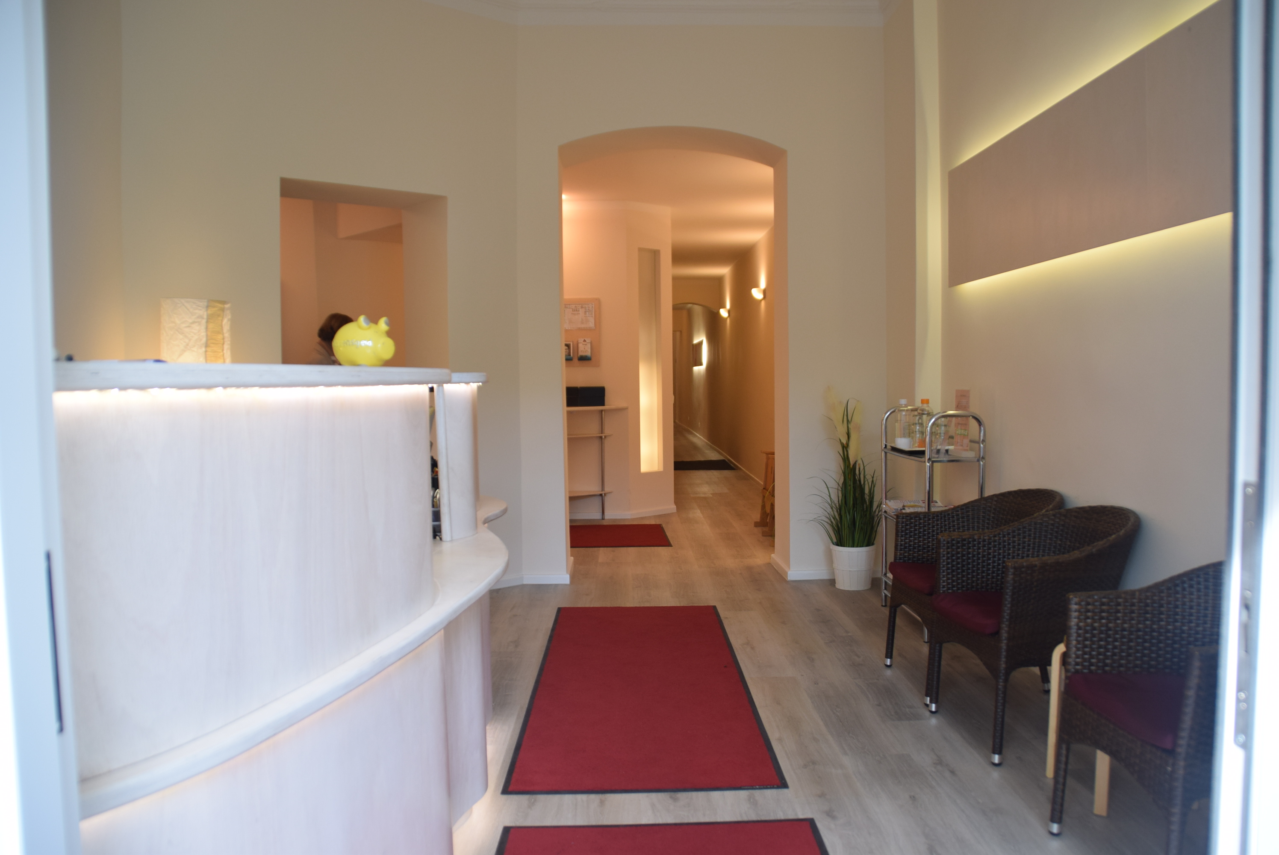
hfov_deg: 67.3
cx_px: 640
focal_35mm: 27
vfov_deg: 48.0
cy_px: 428
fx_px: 960
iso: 400
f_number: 4.5
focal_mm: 18
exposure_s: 1/80
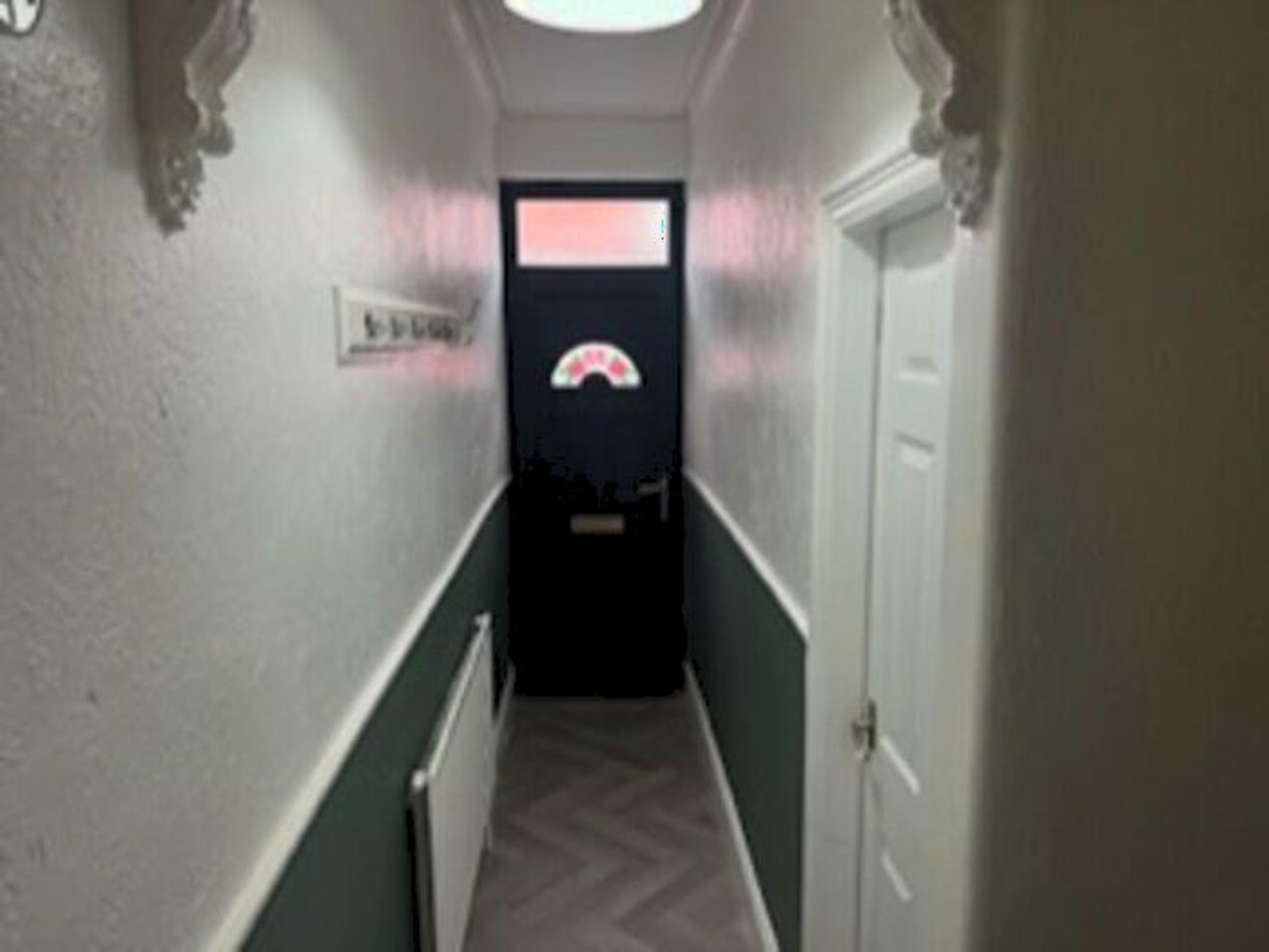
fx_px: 953
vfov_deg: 53.1
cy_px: 476
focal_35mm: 26
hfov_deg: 67.3
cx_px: 634
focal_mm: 5.1
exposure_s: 1/50
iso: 125
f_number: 1.6
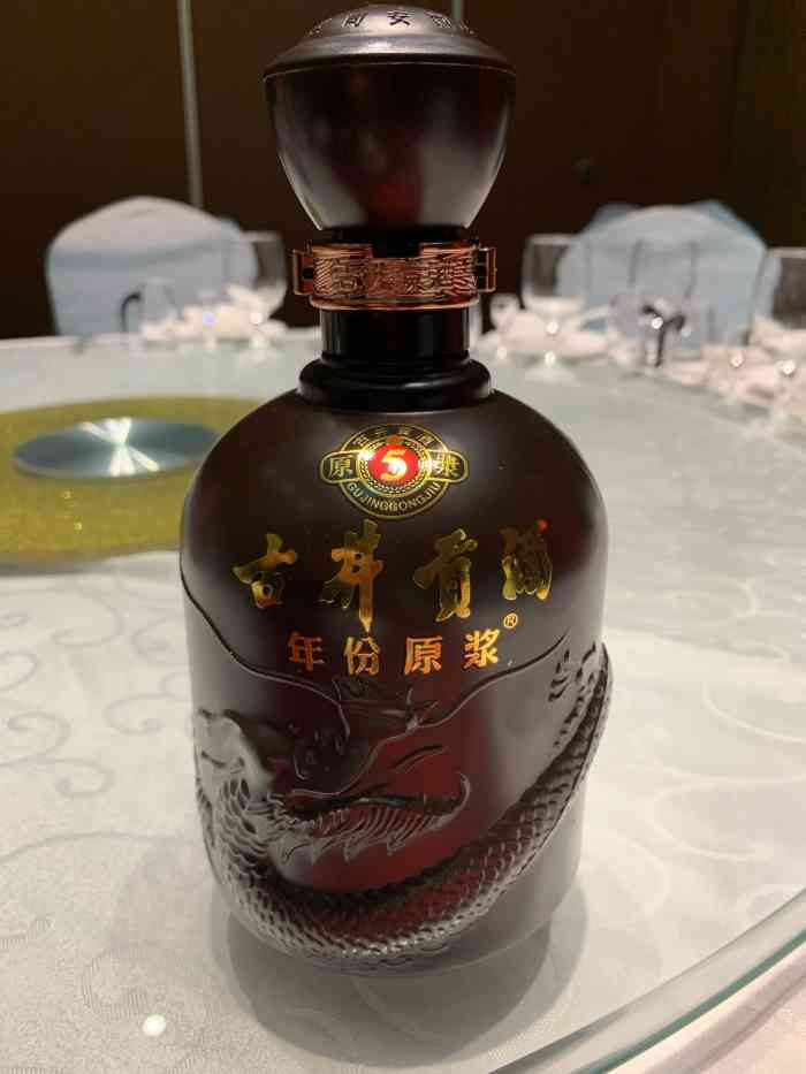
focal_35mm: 26
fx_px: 807
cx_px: 403
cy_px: 537
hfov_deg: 53.1
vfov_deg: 67.3
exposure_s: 1/50
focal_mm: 4.25
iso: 100
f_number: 1.8
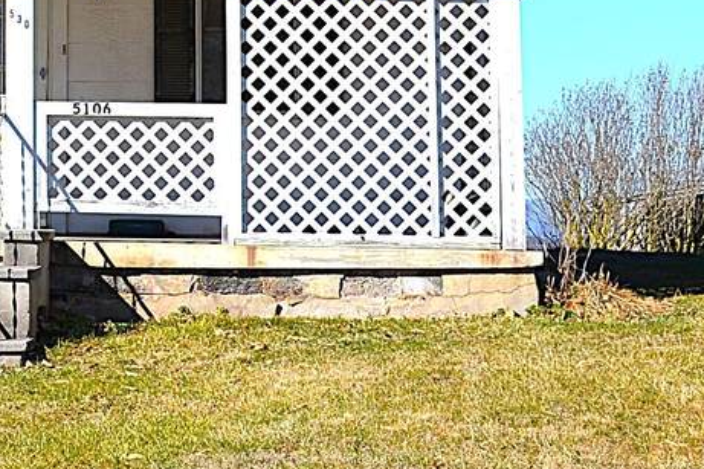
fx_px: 2443
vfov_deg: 10.7
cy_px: -126
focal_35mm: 125
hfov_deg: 15.6
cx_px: -223
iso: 100
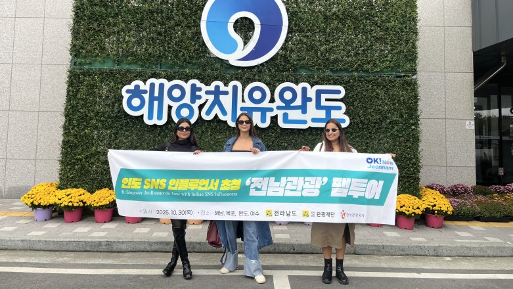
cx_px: 258
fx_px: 395
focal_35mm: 29
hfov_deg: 66.0
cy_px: 100
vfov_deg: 39.8
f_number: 1.6
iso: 32
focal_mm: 5.1
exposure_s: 1/121
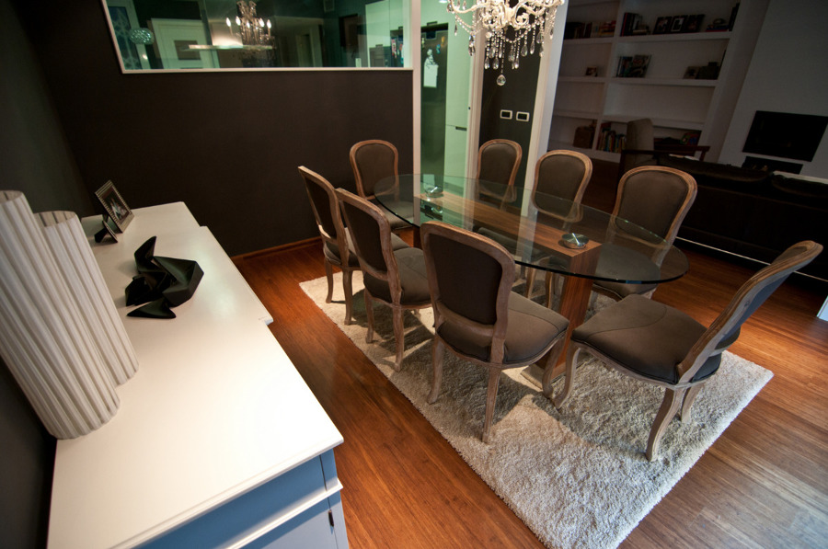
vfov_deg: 71.9
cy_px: 274
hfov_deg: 95.1
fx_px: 379
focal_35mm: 16
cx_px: 414
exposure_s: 1/60
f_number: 2.8
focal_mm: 11
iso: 500
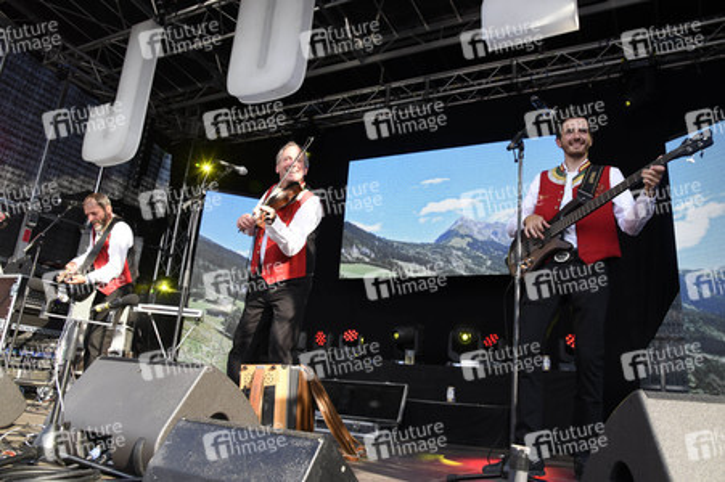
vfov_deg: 47.9
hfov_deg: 67.4
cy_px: 241
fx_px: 543
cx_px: 362
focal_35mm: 27
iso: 400
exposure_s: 1/160
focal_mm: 27
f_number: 8
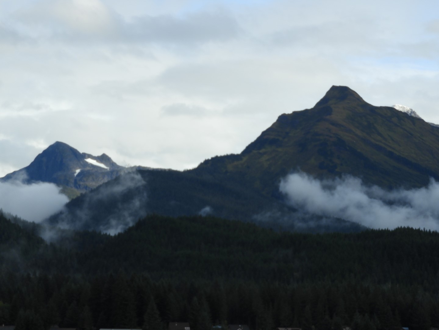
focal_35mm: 125
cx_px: 220
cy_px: 165
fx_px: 1585
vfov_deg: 11.9
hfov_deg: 15.8
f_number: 5
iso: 100
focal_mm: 22.4
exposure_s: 1/400
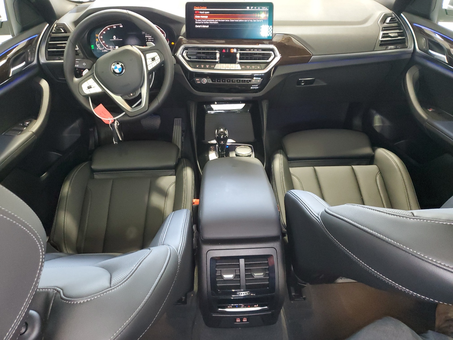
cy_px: 170
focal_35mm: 26
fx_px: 340
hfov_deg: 67.3
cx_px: 226
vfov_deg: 53.1
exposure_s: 1/40
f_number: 1.5
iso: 347
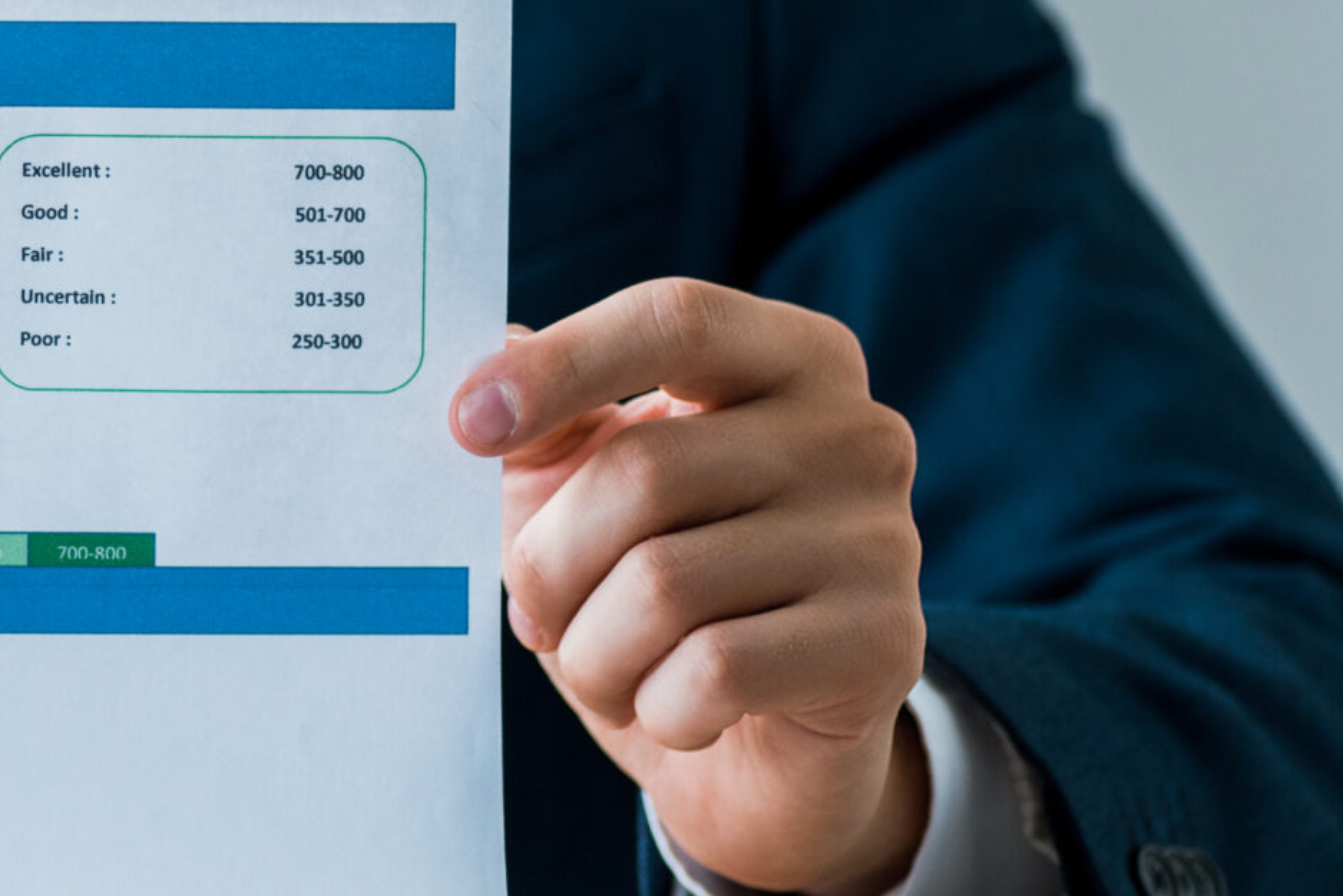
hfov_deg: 7.2
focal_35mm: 287
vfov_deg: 4.8
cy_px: 246
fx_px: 10708
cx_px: 33
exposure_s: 1/200
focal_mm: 105
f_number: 4
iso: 250
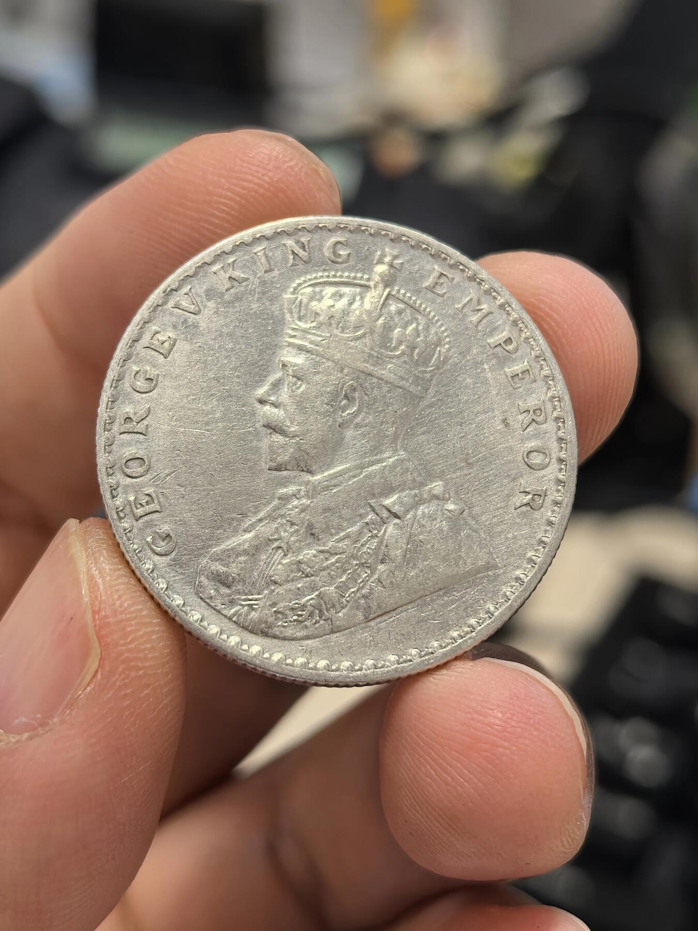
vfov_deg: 35.5
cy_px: 466
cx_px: 349
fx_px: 1452
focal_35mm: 54
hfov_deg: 27.0
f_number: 2
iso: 250
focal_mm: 6.98
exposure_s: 1/100
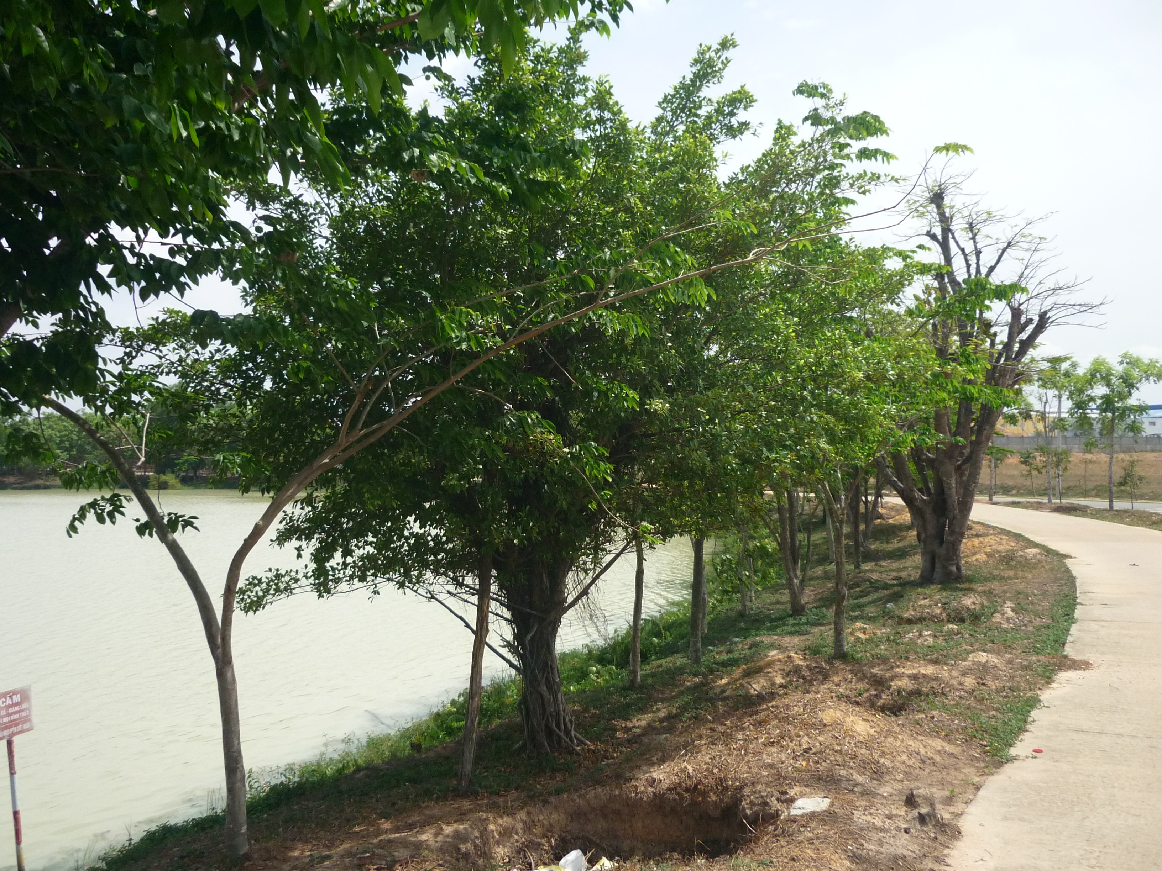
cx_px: 581
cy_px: 436
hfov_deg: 55.4
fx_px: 1108
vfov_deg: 42.9
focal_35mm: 33
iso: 200
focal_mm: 5.5
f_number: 8
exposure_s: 1/400
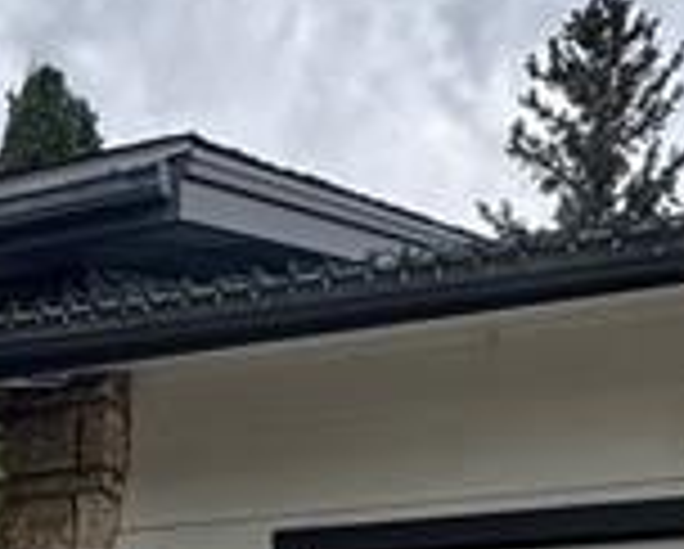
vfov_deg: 14.4
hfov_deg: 18.9
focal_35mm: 92
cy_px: 1048
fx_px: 1865
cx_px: -256
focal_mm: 2.22
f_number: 2.2
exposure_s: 1/190
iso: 40
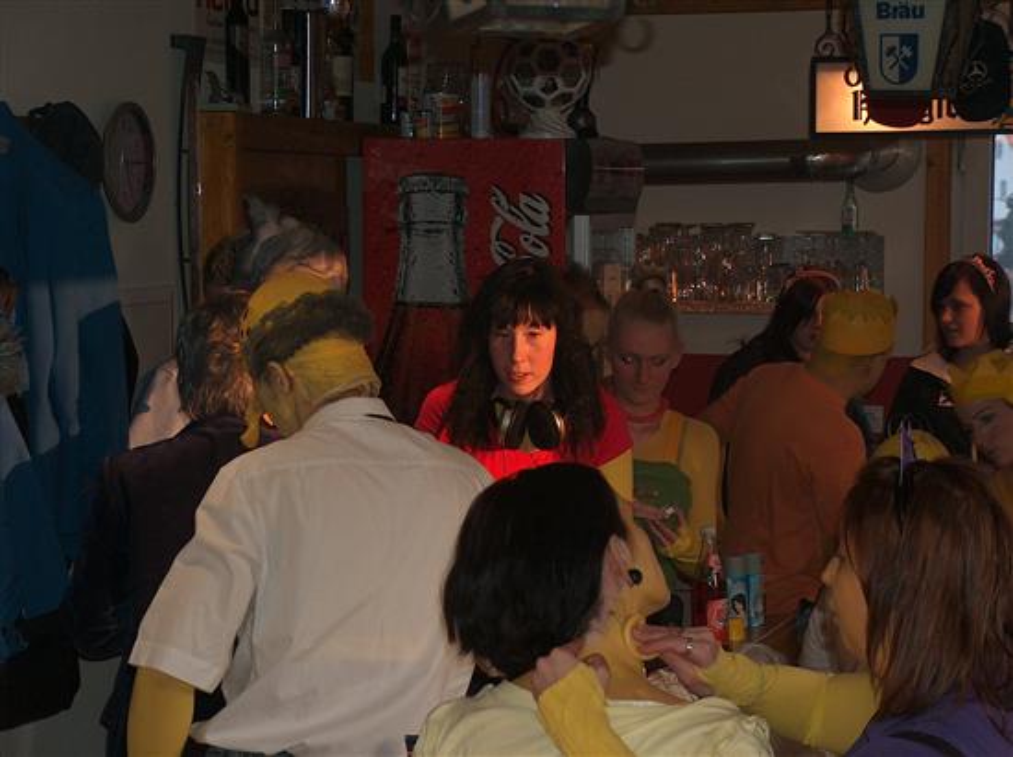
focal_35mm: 99
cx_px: 506
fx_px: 2893
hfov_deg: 19.9
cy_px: 378
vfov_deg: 14.9
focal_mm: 20.29
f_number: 2.9
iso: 100
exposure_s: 1/125
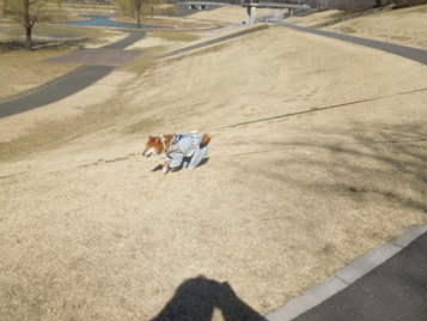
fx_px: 346
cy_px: 178
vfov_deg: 49.7
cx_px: 211
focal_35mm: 28
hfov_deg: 63.4
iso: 100
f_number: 6.6
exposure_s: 1/400
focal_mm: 4.5
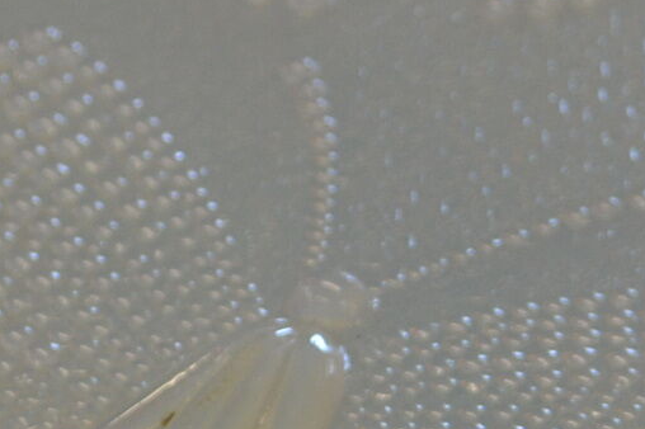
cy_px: 726
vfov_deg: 6.3
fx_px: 3814
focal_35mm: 213
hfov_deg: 9.6
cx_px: 588
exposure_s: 1/60
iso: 400
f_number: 4
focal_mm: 24
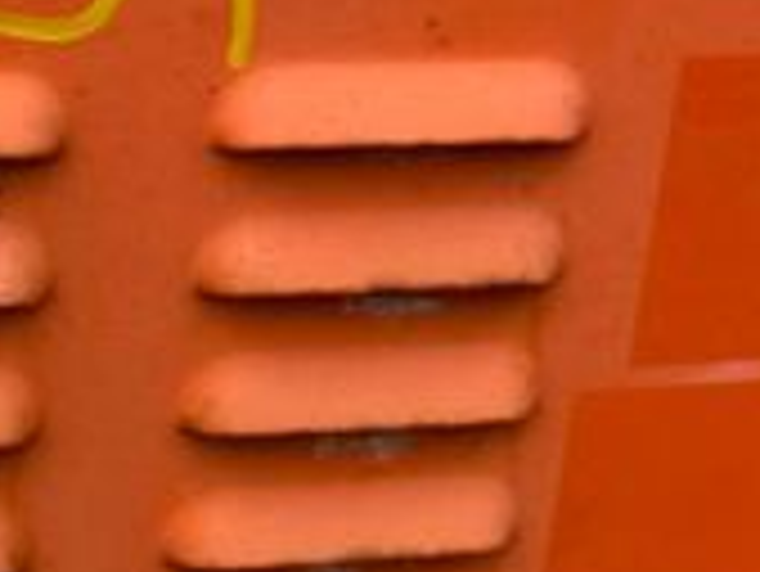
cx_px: -463
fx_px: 1868
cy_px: 68
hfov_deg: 19.3
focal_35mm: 85
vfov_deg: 17.2
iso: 80
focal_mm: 6.86
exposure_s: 1/2410
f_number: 1.78
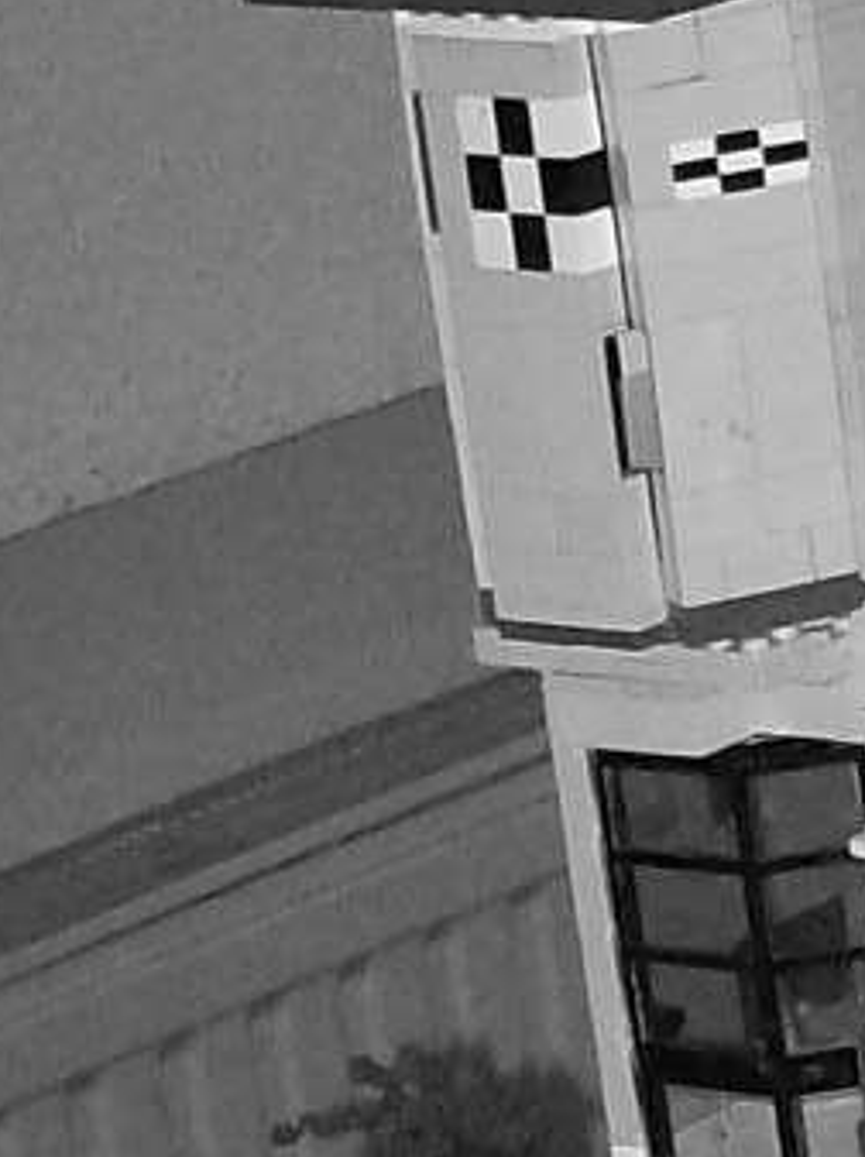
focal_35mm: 219
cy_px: 2012
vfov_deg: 8.7
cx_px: 2392
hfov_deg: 6.3
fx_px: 7311
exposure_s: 1/64
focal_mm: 6
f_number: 2.7
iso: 200
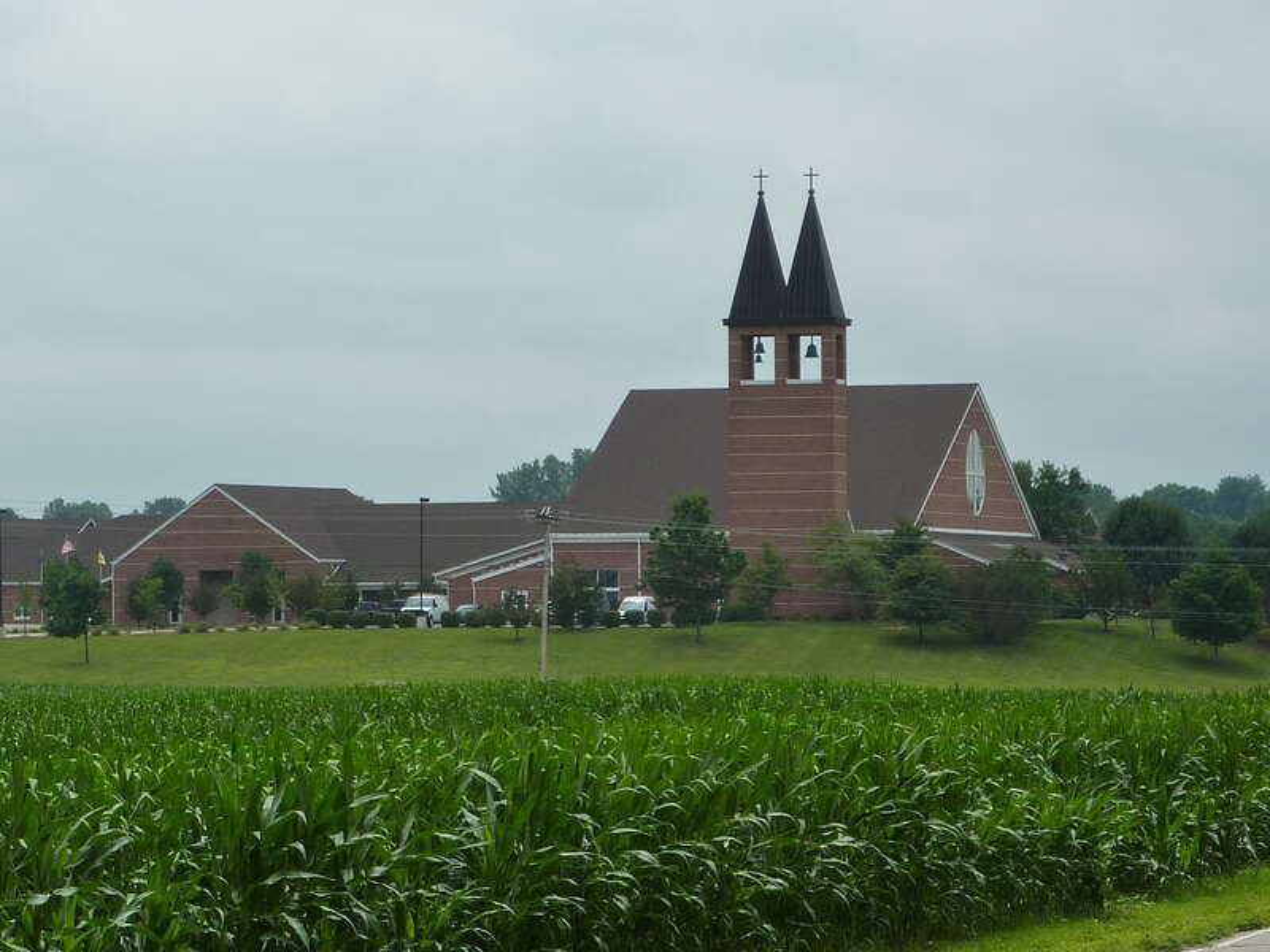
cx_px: 635
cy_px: 476
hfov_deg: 13.2
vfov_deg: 9.9
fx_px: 5503
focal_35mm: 150
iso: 125
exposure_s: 1/500
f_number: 5.6
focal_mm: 13.7
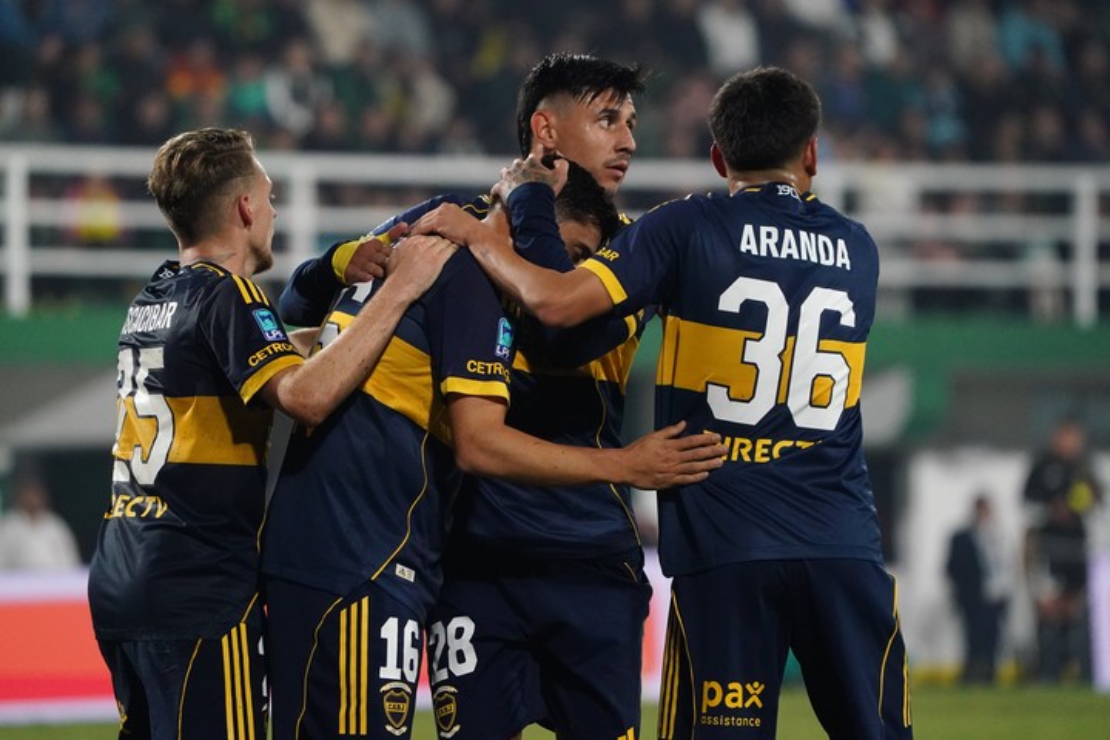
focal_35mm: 400
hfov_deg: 5.2
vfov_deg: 3.4
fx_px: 12332
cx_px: 555
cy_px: 370
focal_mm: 400
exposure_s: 1/1250
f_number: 6.3
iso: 8000
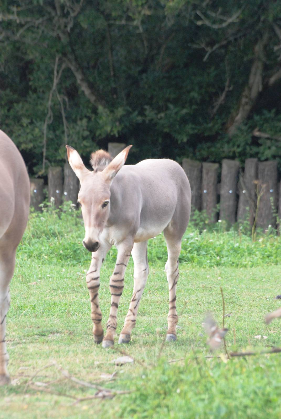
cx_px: 140
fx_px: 5254
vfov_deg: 4.6
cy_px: 210
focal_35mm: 450
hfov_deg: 3.1
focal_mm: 300
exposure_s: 1/200
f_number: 10
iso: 1000
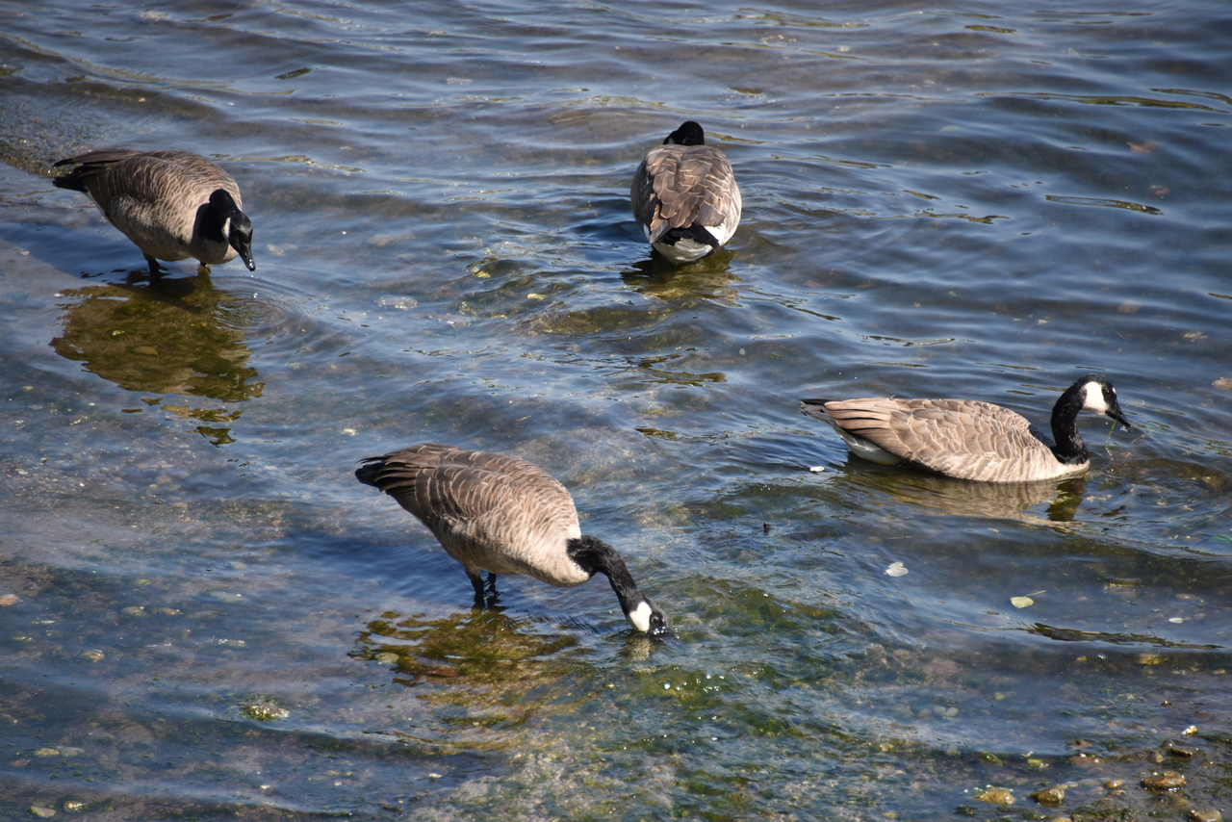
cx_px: 616
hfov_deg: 6.9
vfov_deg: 4.6
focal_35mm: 300
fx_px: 10268
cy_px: 411
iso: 320
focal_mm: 300
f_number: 5.6
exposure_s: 1/640
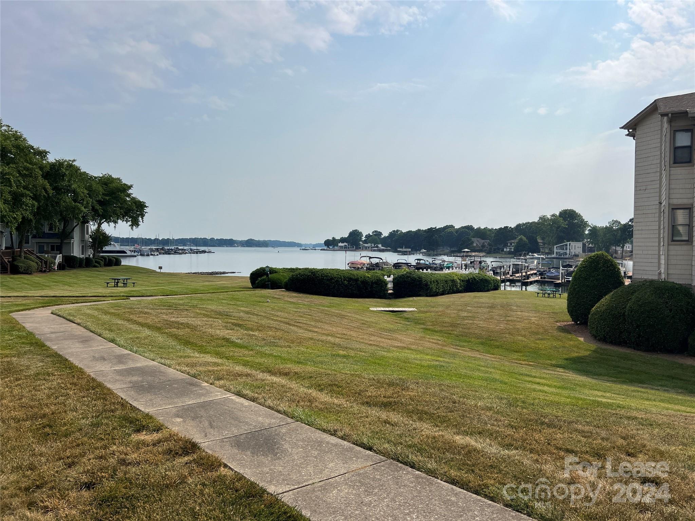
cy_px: 260
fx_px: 522
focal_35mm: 26
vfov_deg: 53.1
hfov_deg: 67.3
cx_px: 348
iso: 50
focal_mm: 5.7
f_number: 1.5
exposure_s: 1/12658
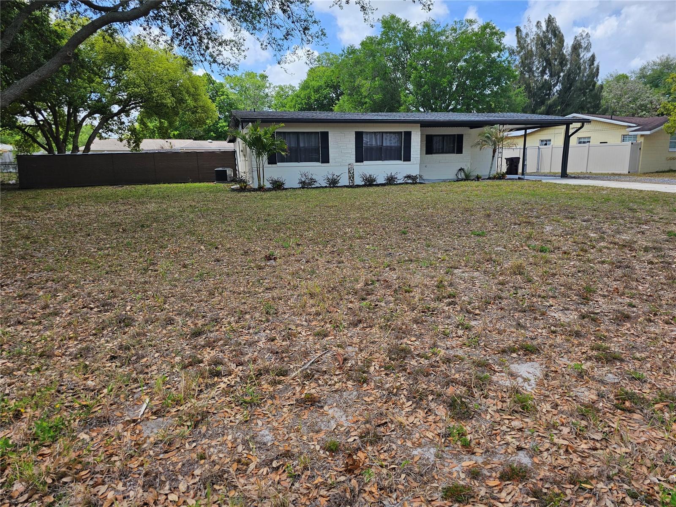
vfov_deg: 58.9
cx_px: 338
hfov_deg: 73.9
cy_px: 254
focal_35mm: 23
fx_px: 449
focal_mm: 6.3
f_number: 1.7
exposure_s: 1/384
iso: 10
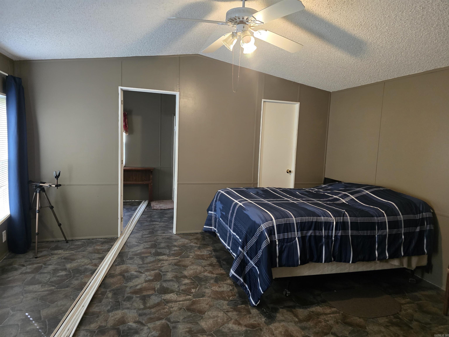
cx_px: 224
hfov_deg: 73.9
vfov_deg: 58.9
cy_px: 168
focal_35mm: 23
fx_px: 298
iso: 800
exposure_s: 1/60
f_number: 1.7
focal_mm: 6.3
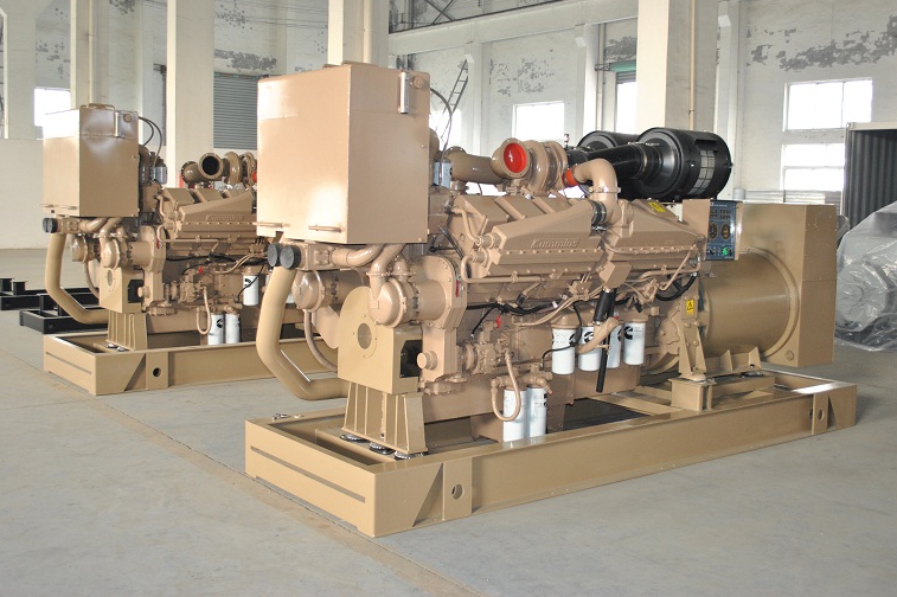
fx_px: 996
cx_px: 445
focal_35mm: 40
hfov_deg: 48.5
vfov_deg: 33.4
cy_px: 292
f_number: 4.2
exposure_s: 1/25
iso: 400
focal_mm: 26
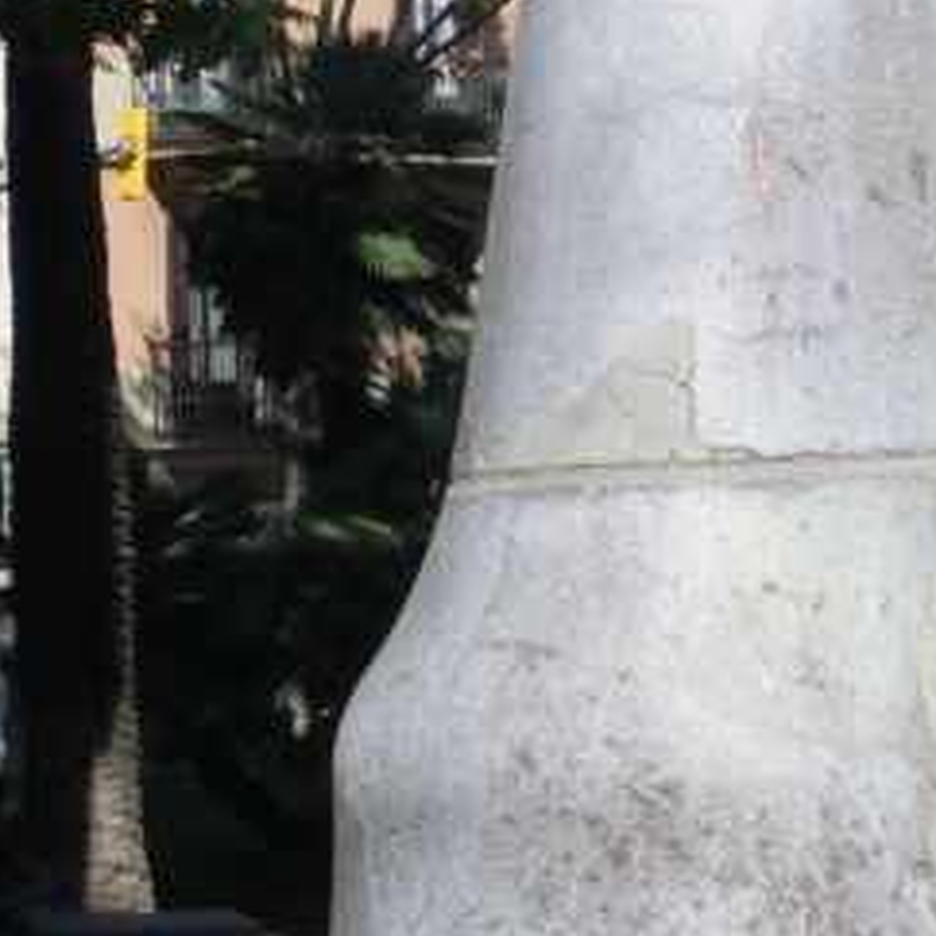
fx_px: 8566
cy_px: -46
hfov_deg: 6.2
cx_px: 716
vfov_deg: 6.2
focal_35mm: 280
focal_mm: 17.06
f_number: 5.3
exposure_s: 1/640
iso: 100
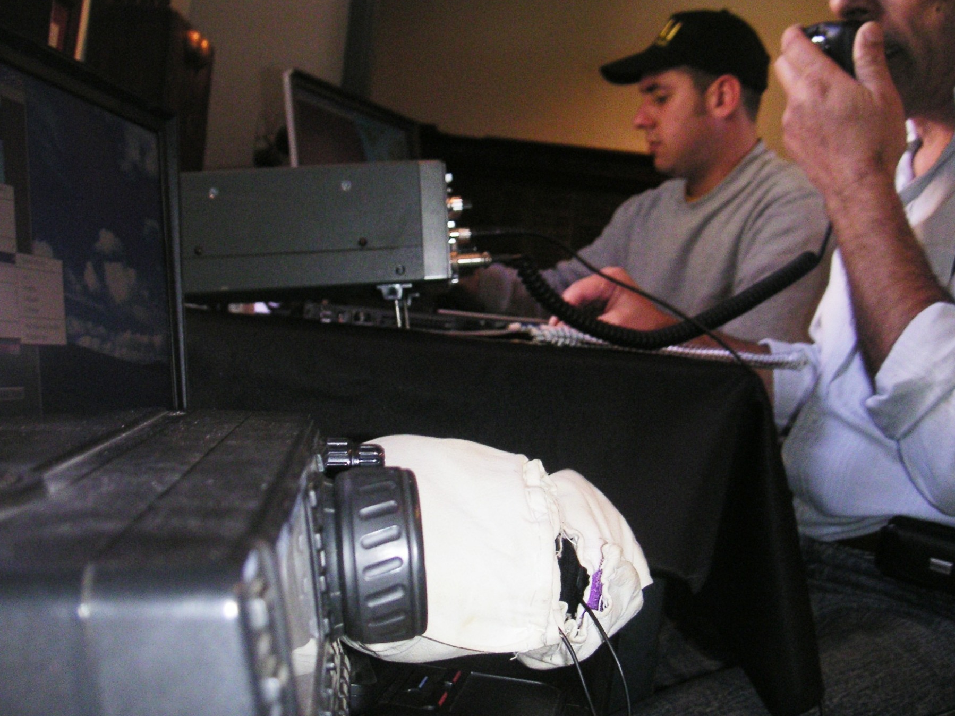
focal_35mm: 42
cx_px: 506
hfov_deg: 44.8
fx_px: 1159
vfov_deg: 34.3
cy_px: 355
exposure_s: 1/45
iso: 160
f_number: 2.8
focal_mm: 6
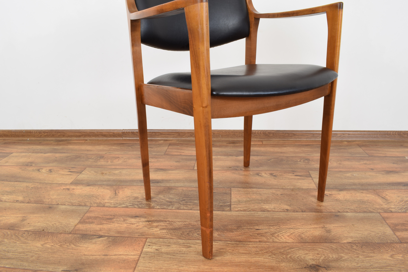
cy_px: 136
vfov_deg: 47.9
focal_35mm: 27
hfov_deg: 67.4
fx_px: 306
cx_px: 204
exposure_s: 4
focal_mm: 18
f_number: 22
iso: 100
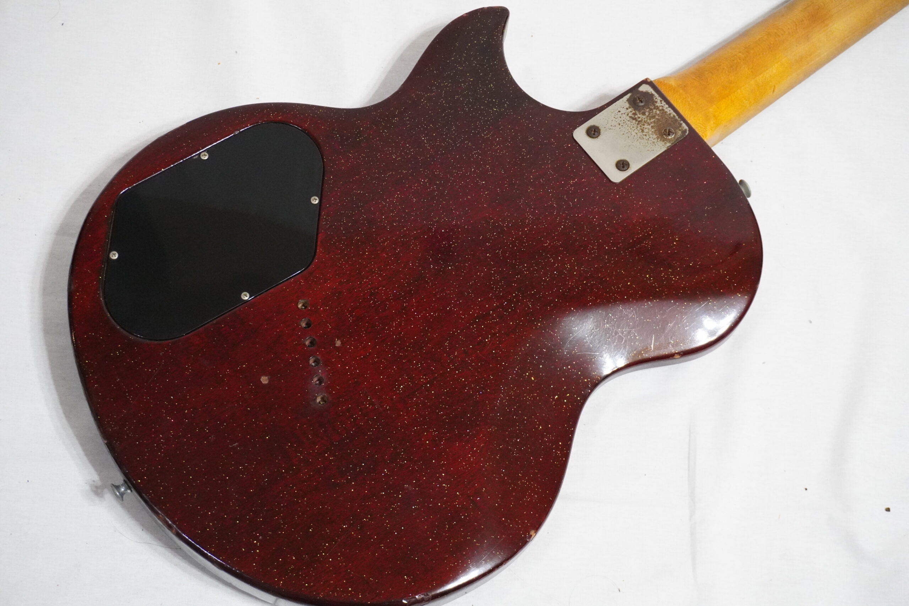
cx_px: 454
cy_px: 303
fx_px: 1553
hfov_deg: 32.6
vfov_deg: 22.1
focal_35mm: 62
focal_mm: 41
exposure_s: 1/80
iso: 6400
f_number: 5.6
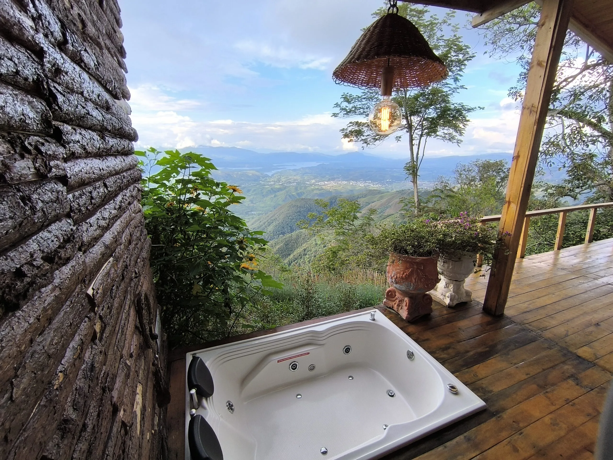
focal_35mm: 16
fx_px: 283
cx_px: 306
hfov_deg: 94.5
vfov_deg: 78.1
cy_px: 230
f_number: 2.2
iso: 50
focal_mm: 1.65
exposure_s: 1/256
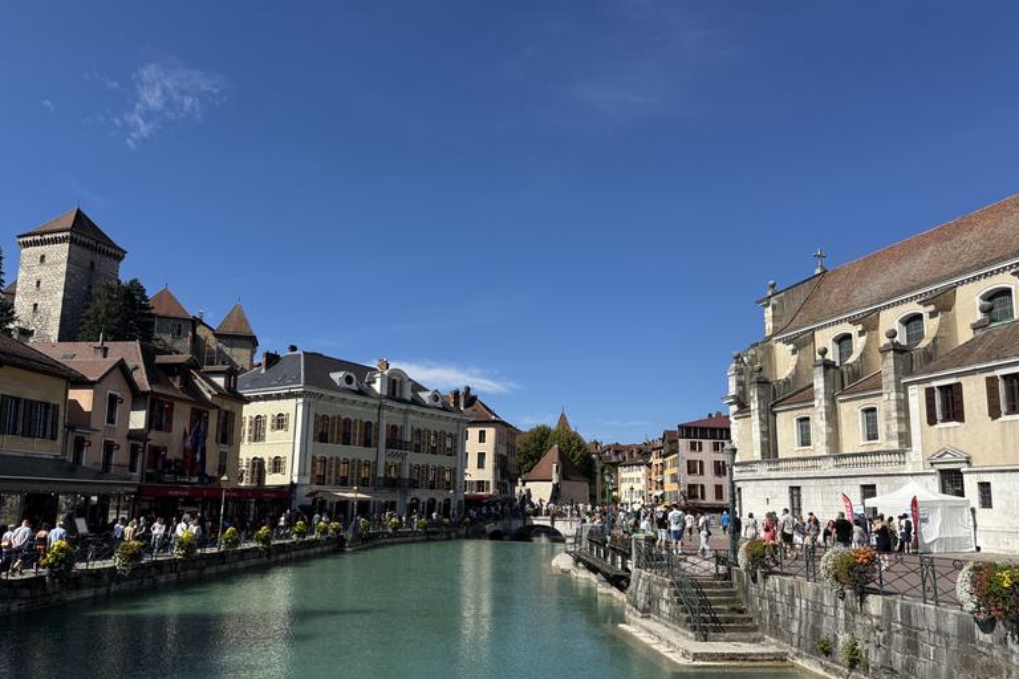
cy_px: 383
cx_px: 496
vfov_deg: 49.4
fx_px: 736
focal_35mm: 26
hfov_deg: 69.4
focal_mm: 6.76
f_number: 1.78
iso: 80
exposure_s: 1/5348
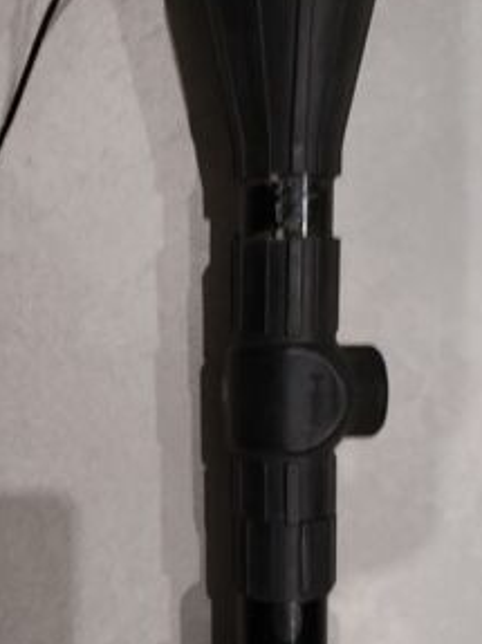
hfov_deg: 25.1
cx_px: 175
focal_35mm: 58
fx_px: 1078
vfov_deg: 33.1
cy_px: 402
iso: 1078
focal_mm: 4.75
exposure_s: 1/24
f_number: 1.8
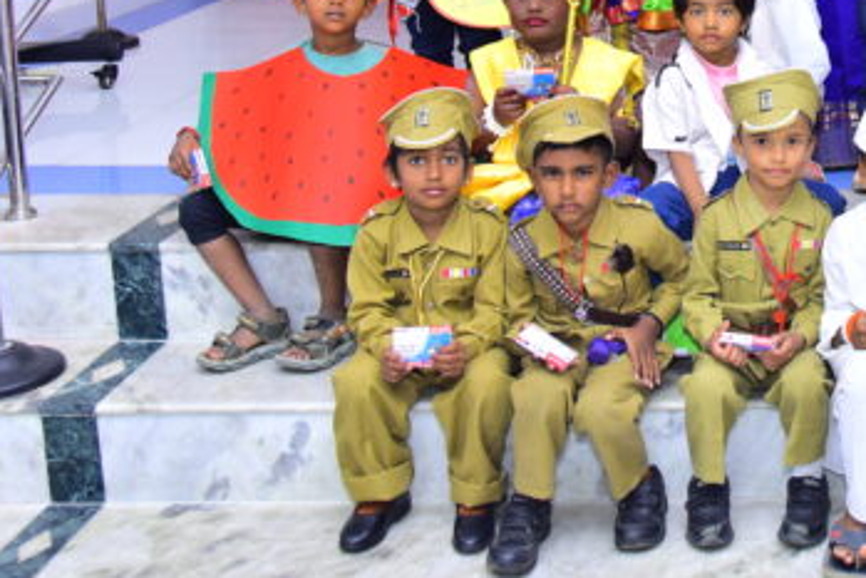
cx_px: 851
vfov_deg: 19.9
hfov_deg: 28.7
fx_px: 1588
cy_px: -14
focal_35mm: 66
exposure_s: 1/100
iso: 1600
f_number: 4.5
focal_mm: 30
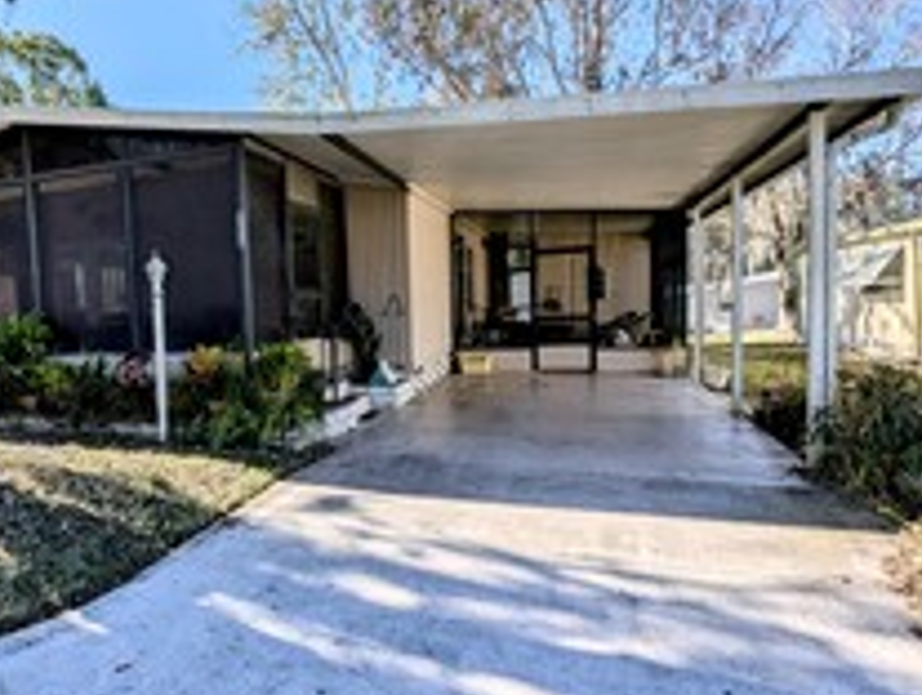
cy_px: 352
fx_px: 587
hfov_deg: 73.5
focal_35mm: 22
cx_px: 294
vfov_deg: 61.2
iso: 45
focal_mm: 1.95
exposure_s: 1/1751
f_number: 2.2
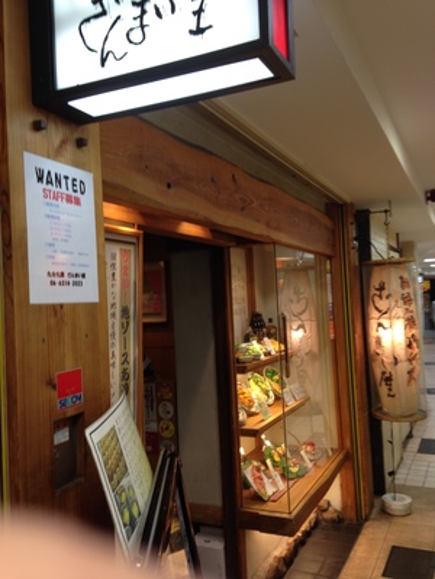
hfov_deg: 42.9
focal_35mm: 33
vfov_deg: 55.4
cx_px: 218
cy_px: 290
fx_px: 553
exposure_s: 1/20
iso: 50
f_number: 2.4
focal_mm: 4.12
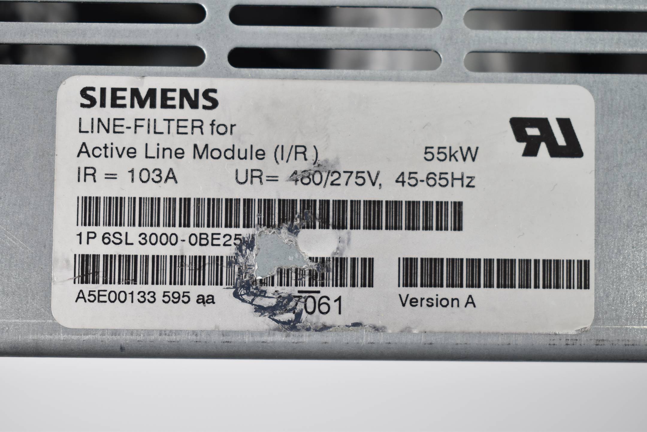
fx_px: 1079
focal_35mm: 60
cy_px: 216
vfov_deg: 22.7
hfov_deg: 33.4
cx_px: 324
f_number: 5
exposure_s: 1/60
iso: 280
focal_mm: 40
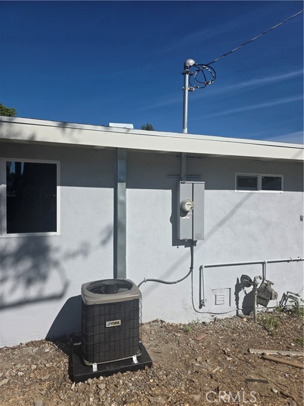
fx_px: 269
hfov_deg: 58.9
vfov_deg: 73.9
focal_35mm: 23
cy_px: 203
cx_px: 152
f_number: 1.7
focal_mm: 6.3
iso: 50
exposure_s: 1/7944
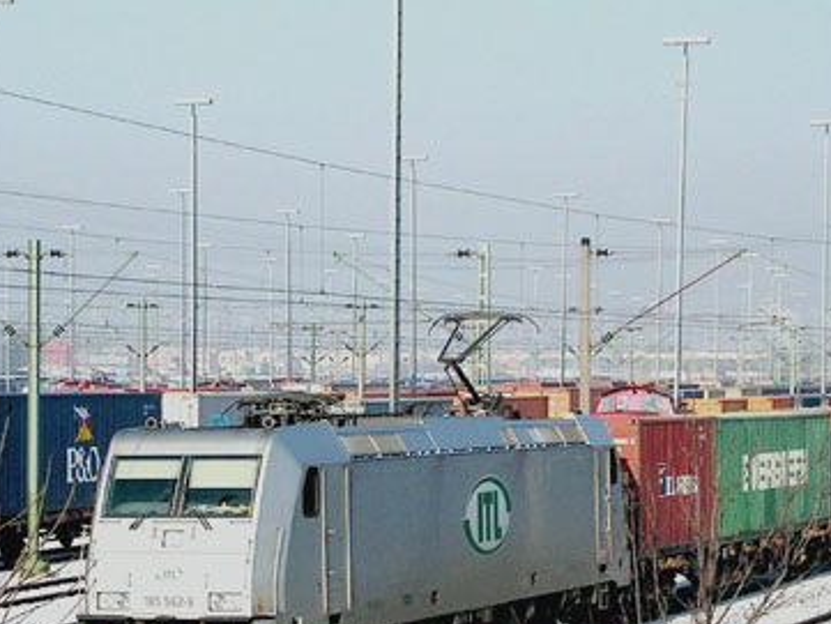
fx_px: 3290
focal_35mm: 137
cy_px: 548
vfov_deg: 10.8
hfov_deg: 14.4
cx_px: 409
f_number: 4.8
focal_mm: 12.9
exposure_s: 1/800
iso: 64
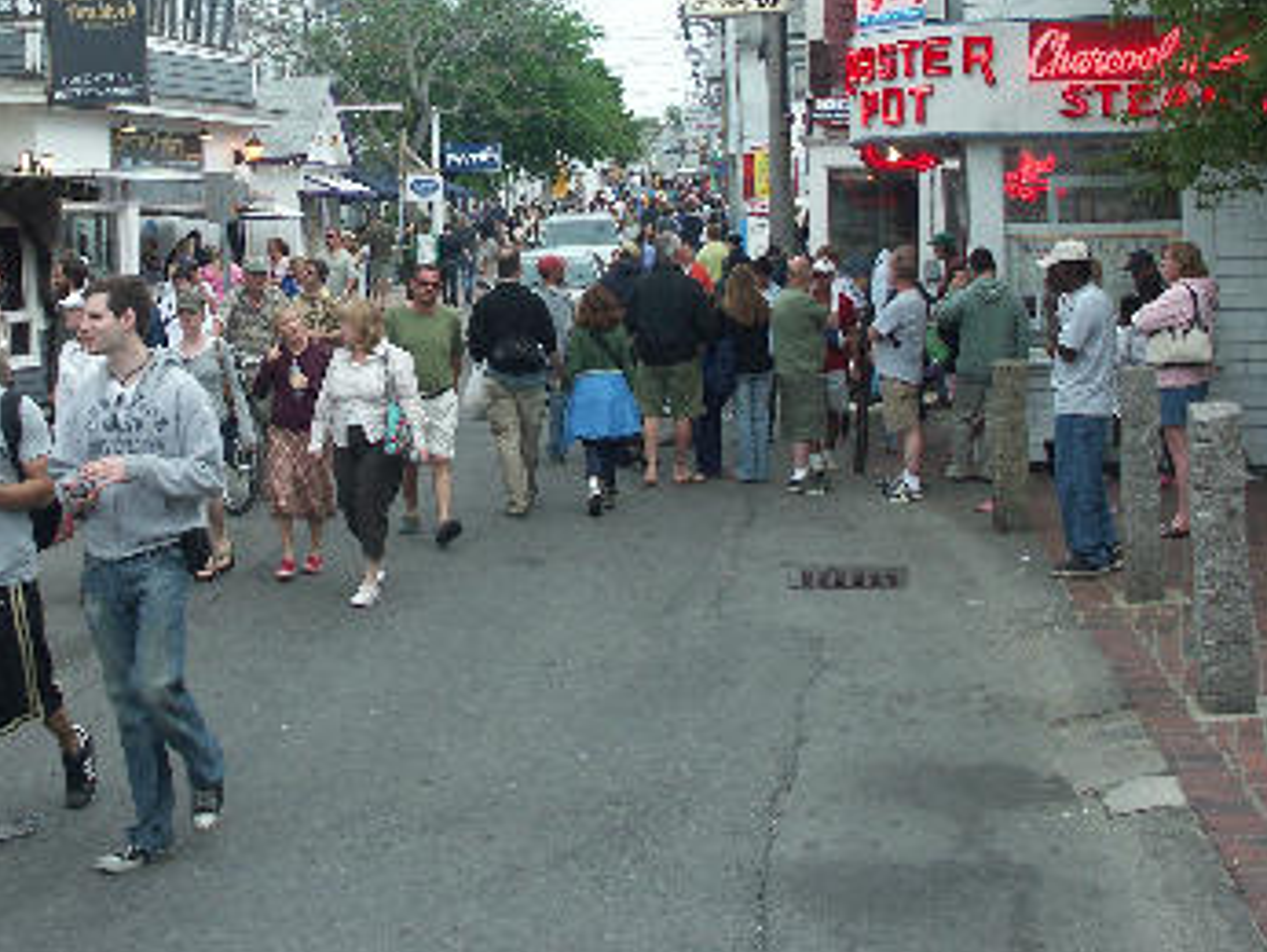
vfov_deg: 25.4
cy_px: 249
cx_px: 438
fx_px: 2088
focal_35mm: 57
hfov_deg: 33.5
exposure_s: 1/125
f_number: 4.5
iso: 100
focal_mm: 9.58
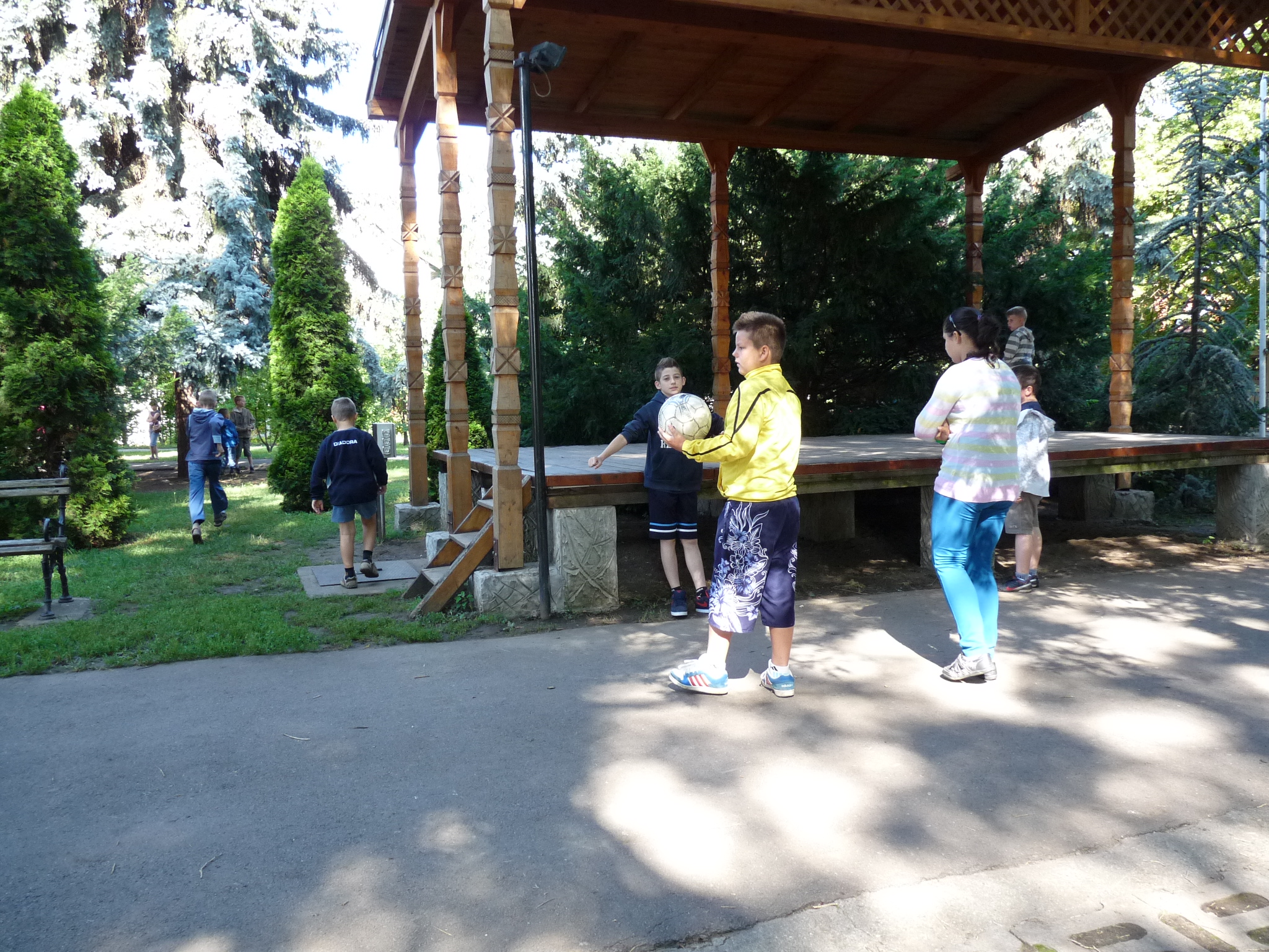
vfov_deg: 51.4
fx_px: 990
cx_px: 634
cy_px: 476
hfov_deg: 65.3
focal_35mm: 27
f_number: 2.8
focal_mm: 4.8
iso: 200
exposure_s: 1/160
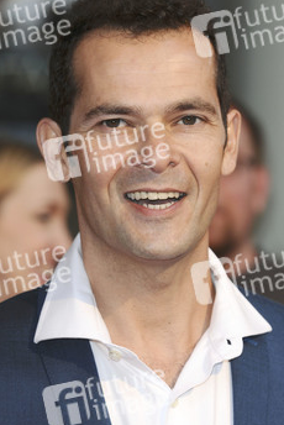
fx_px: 2468
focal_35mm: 209
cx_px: 143
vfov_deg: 9.8
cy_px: 214
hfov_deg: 6.6
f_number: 4
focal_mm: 120
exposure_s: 1/200
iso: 320
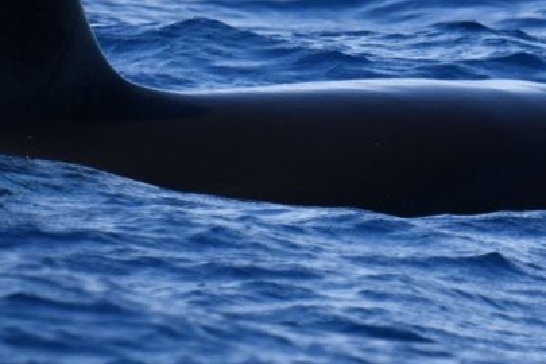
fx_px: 14983
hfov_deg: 2.1
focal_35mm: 988
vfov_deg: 1.4
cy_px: 10
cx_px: 360
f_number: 6.3
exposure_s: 1/8000
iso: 1600
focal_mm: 500
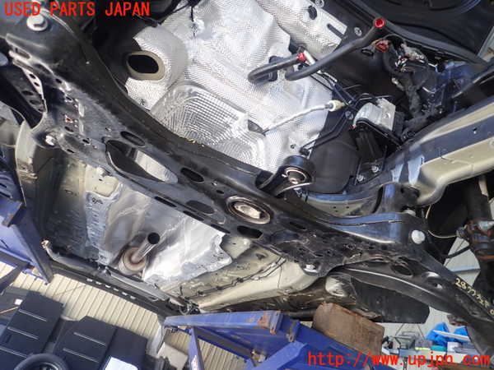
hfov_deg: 69.4
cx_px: 247
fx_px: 357
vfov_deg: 54.9
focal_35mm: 25
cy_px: 185
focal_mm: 4.5
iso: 200
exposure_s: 1/60
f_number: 2
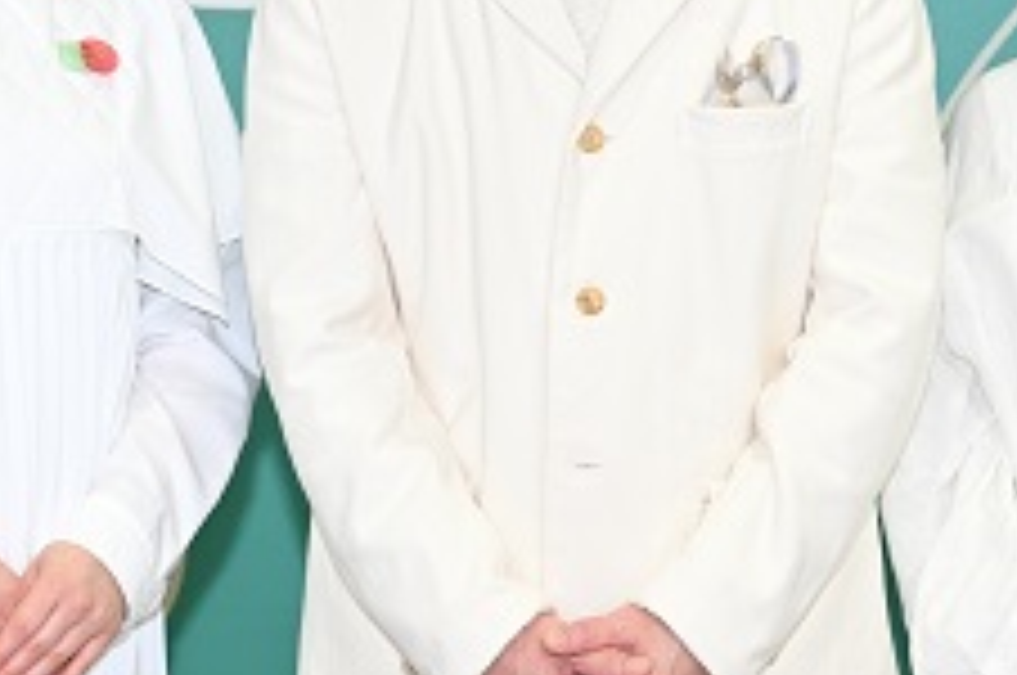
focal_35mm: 138
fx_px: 3893
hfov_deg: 14.9
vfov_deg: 9.9
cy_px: 92
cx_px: 585
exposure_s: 1/160
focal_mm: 52
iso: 1250
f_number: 5.6
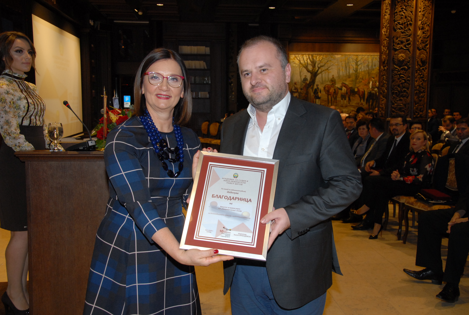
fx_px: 509
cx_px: 234
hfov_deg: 49.5
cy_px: 158
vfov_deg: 34.4
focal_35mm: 39
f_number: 6.3
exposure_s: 1/60
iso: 500
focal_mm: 26
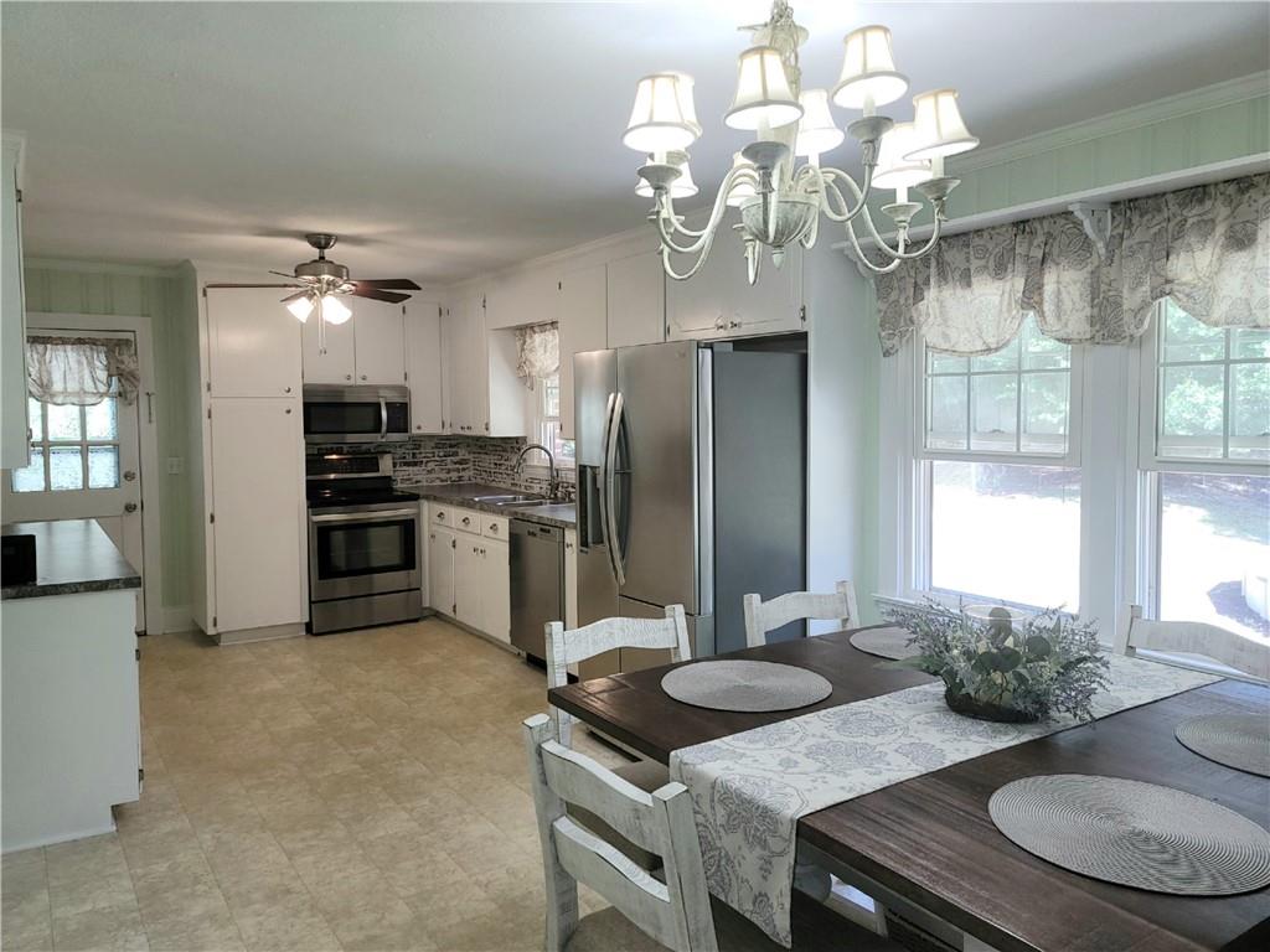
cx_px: 635
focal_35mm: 25
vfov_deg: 54.9
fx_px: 917
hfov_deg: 69.4
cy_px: 476
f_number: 1.8
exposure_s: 1/60.2
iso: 80
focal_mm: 7
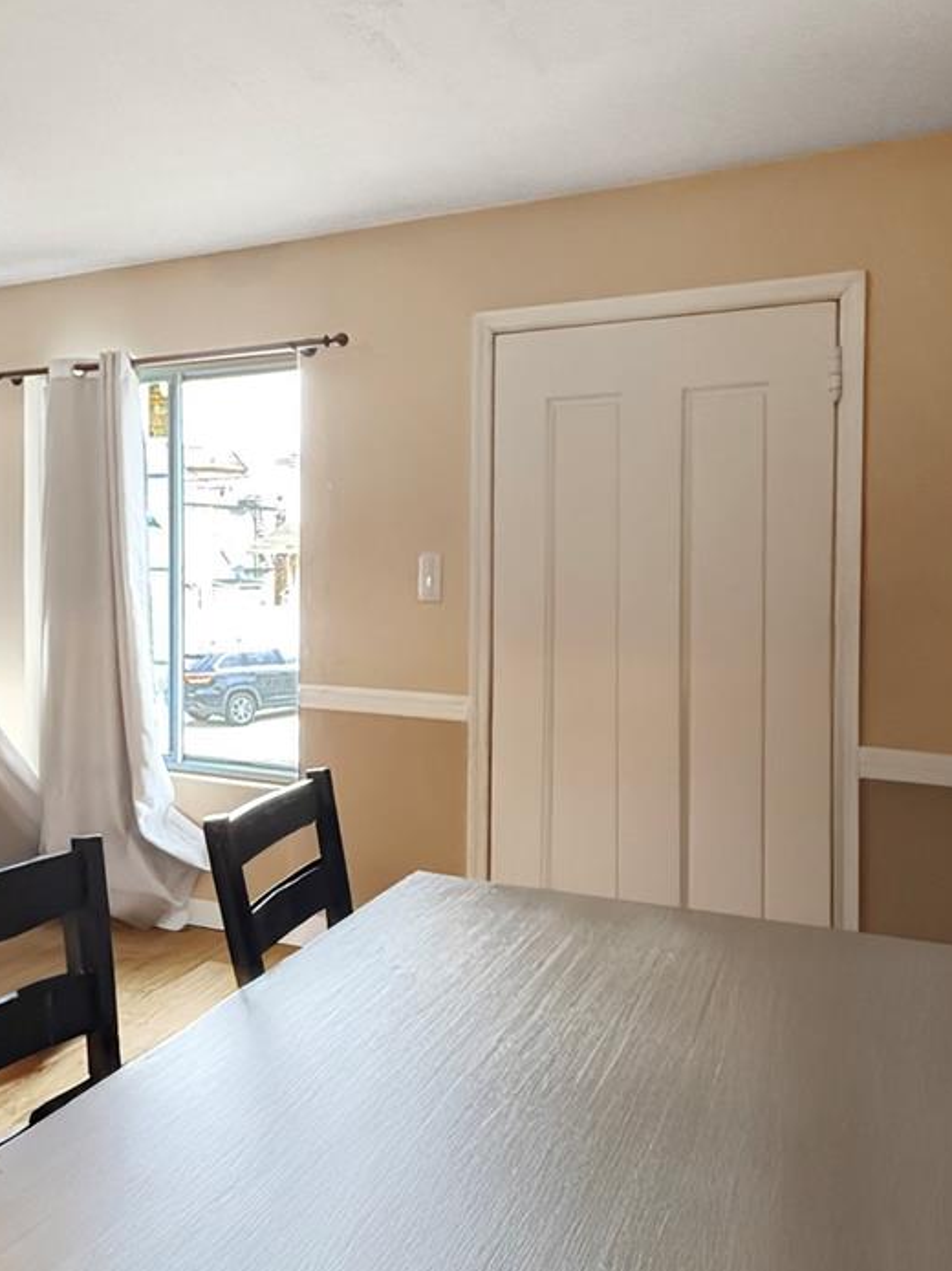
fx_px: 1137
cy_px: 581
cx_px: 212
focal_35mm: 31
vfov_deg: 58.3
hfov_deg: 43.6
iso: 640
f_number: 2.2
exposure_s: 1/60
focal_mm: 2.22
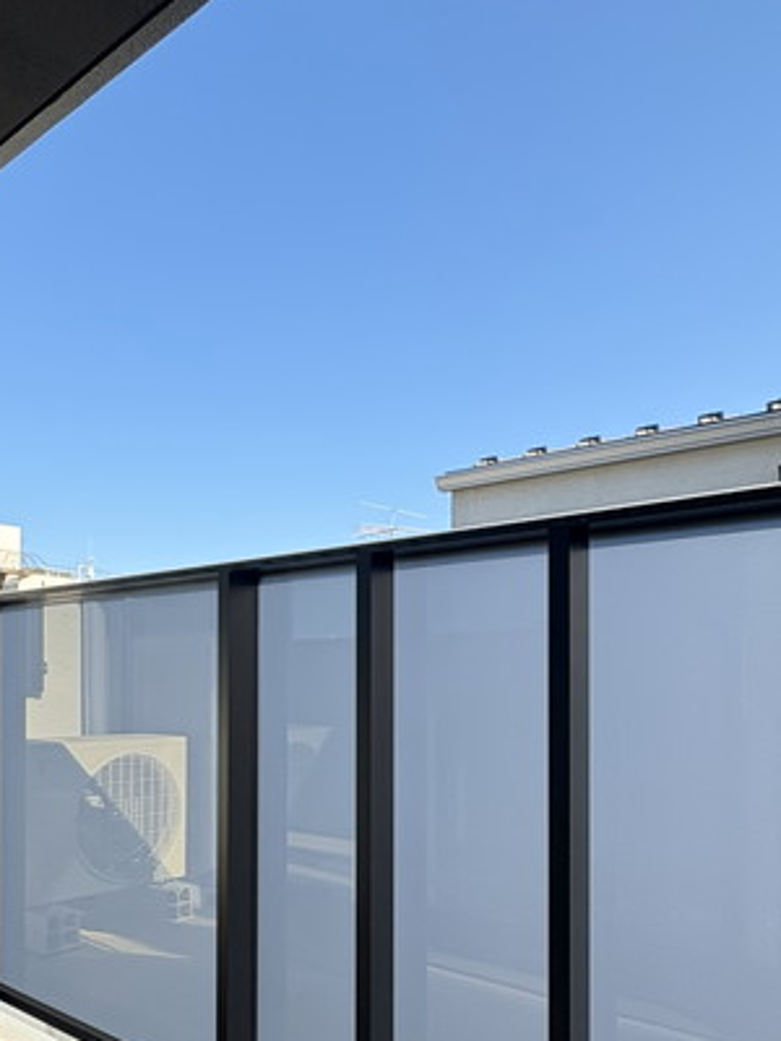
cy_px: 677
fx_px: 842
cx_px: 333
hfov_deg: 49.6
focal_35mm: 28
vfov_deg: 62.2
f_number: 2.2
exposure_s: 1/239
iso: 64
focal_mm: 2.22
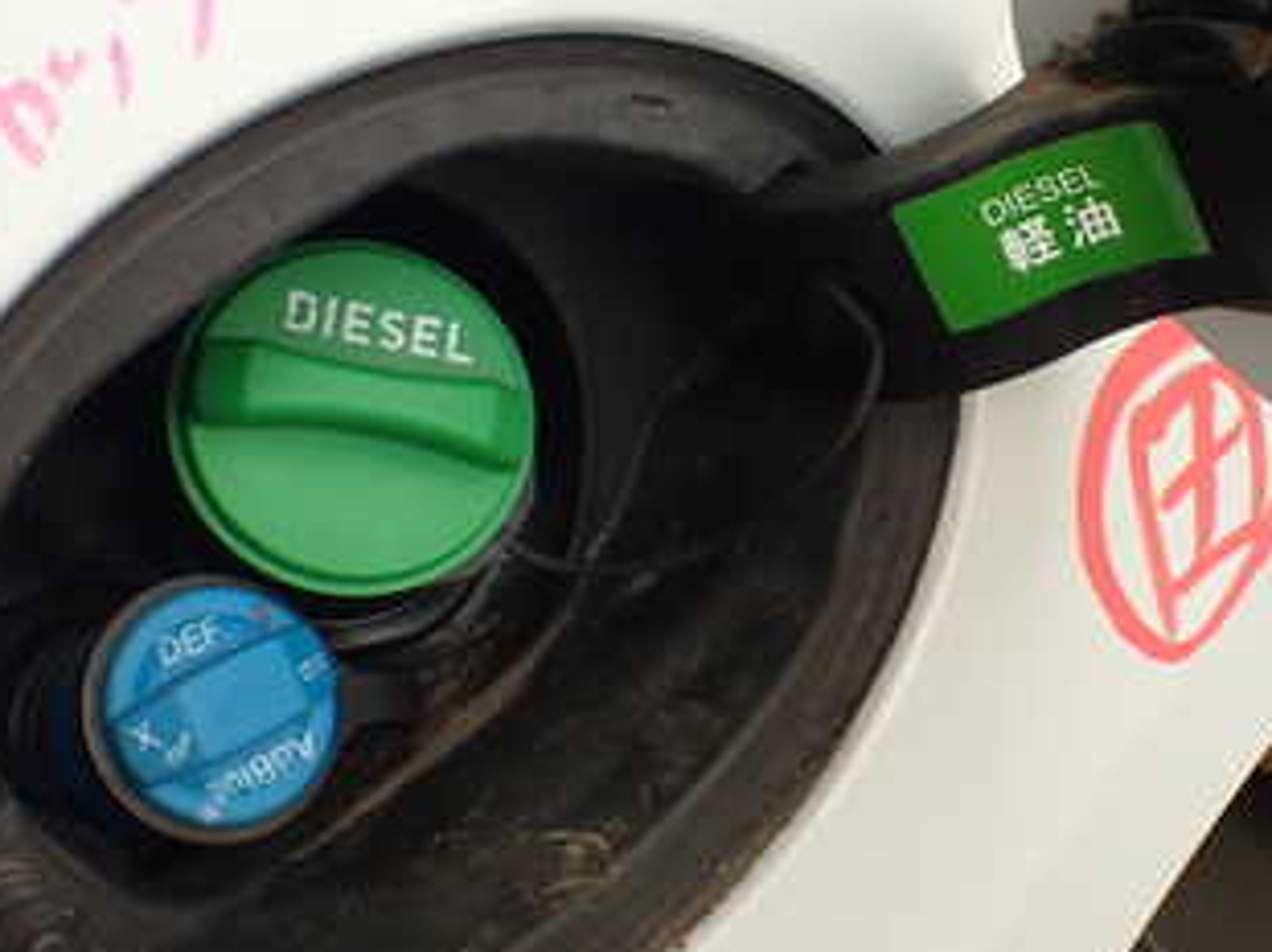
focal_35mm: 62
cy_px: 394
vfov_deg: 23.6
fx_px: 2276
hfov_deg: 30.5
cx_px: 1009
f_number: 3.2
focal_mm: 5.79
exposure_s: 1/160
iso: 100
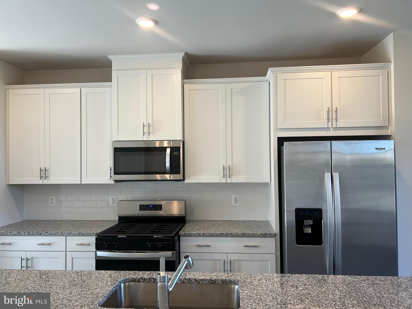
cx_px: 206
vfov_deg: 53.1
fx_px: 309
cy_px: 154
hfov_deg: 67.3
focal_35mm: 26
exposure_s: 1/120
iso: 64
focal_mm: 5.7
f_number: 1.5
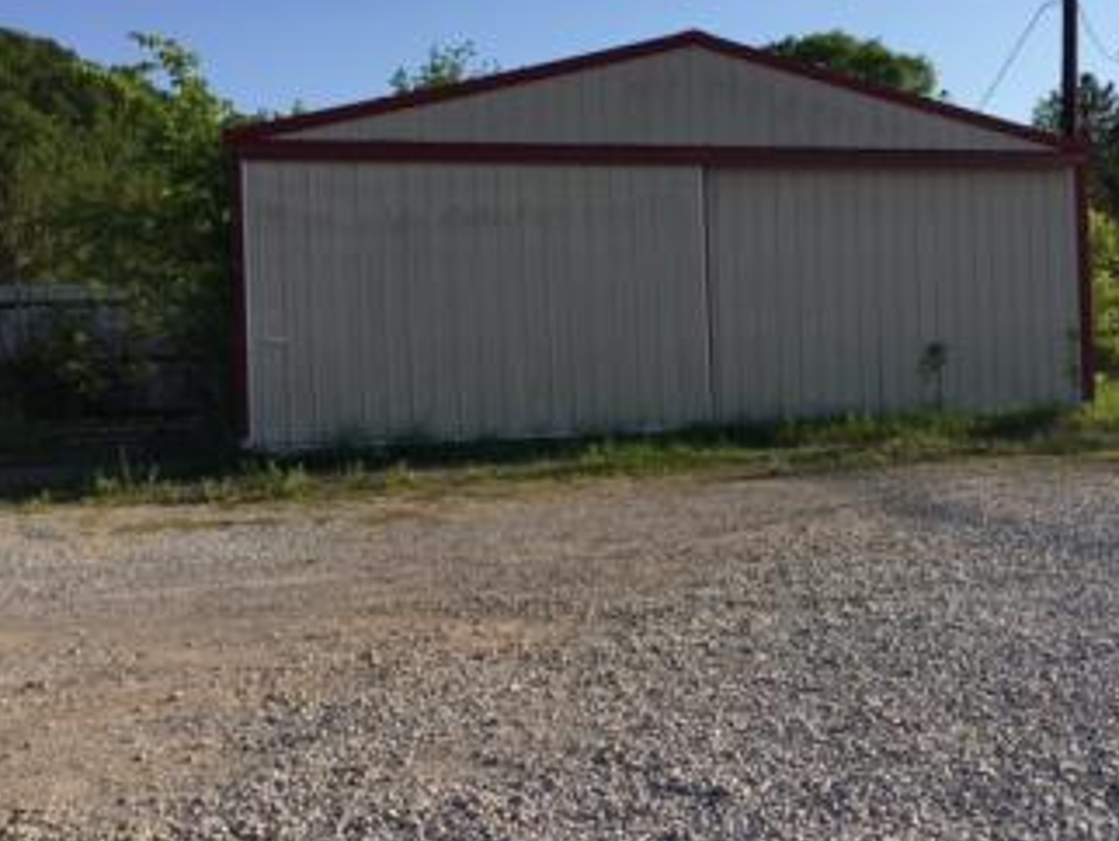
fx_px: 1165
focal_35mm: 36
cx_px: 692
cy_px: 358
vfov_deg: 39.6
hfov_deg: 50.9
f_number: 2.2
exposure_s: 1/1721
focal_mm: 4.15
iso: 32
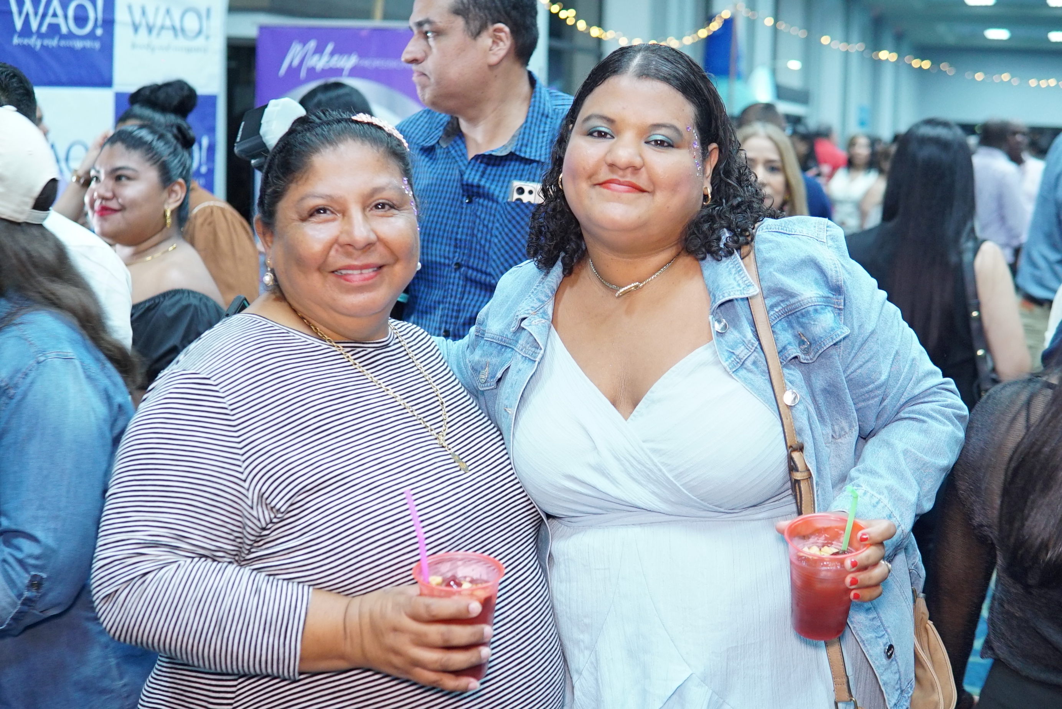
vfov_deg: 29.9
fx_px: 1328
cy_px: 354
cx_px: 531
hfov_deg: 43.6
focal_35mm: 45
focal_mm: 30
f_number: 2.5
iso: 1600
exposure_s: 1/100
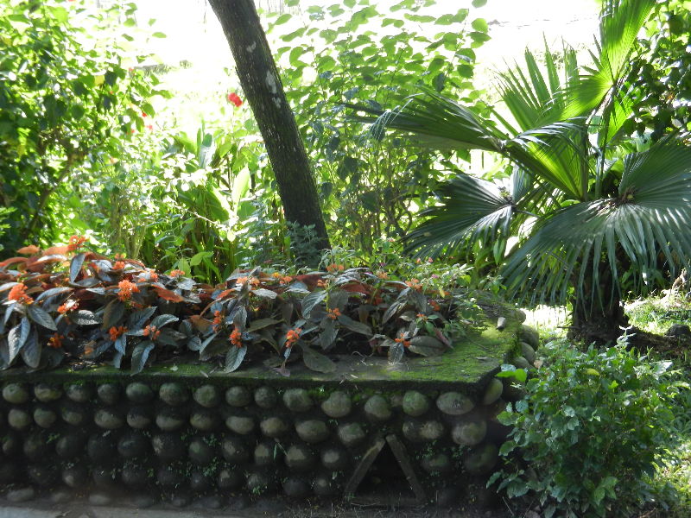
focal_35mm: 53
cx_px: 346
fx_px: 1058
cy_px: 259
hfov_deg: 36.2
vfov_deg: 27.5
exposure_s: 1/50
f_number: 4.4
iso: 160
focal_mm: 9.4
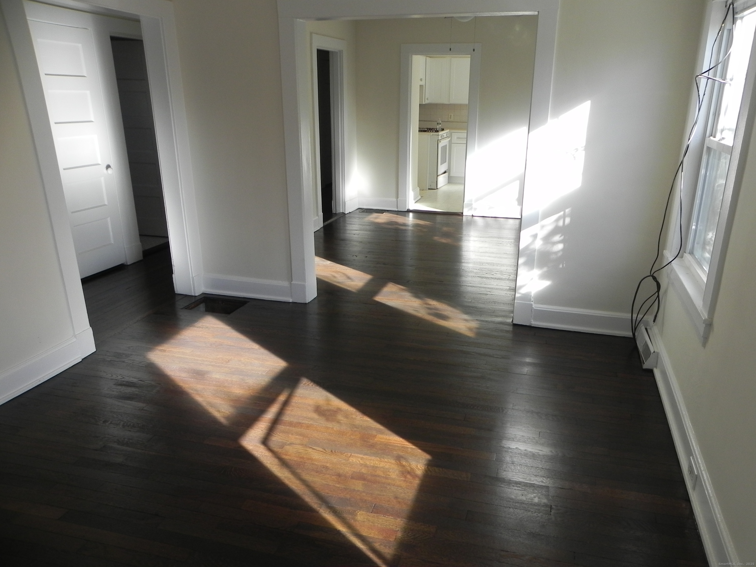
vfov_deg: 53.1
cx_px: 378
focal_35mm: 26
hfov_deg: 67.3
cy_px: 284
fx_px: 568
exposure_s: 1/98
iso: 160
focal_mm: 4.6
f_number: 4
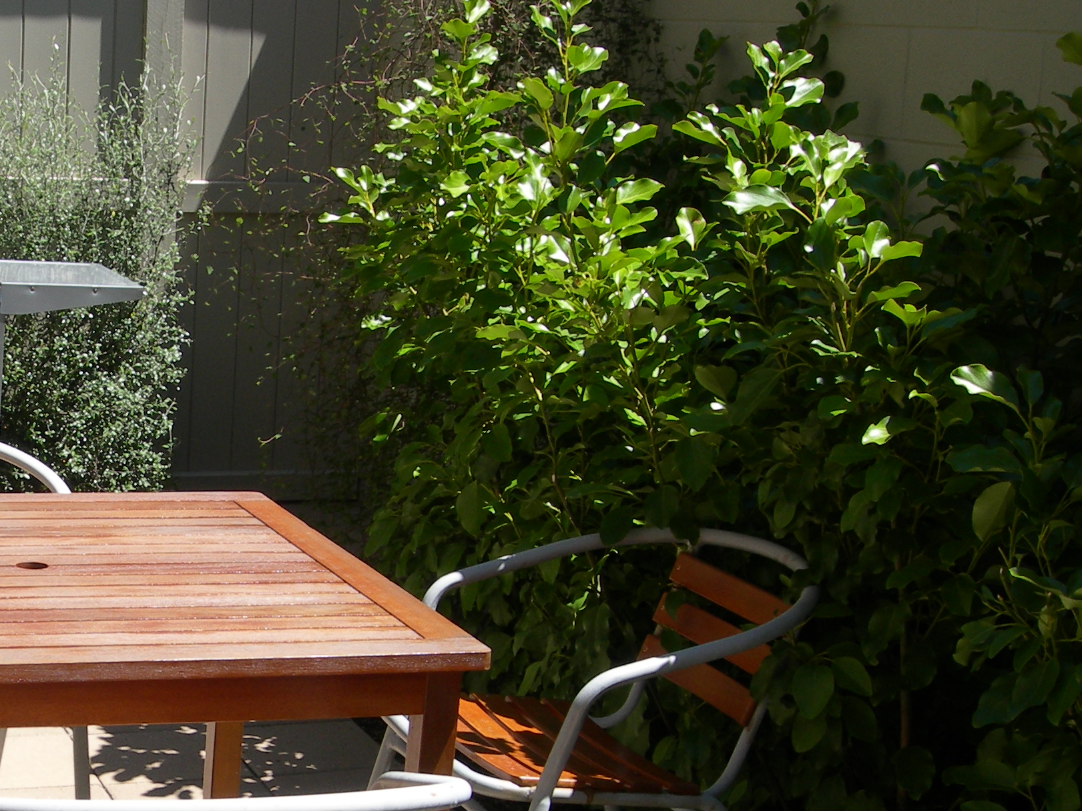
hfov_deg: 26.1
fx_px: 2251
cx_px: 108
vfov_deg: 20.2
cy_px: 642
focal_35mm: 72
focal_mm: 7.8
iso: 50
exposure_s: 1/312
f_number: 4.8
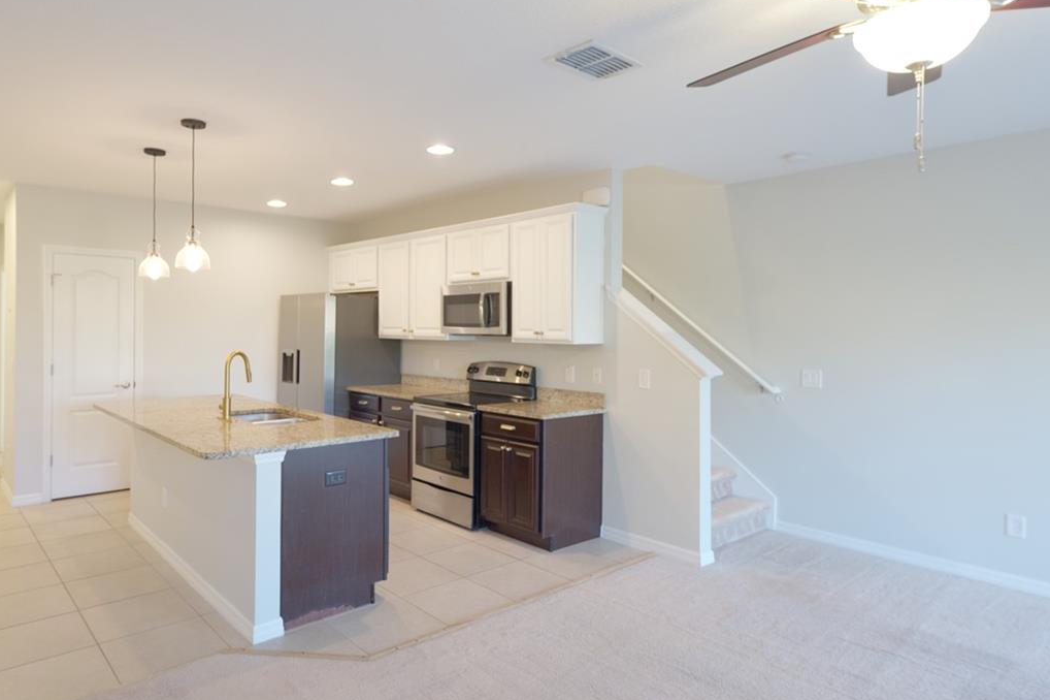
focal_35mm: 22
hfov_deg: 78.2
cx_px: 458
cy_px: 321
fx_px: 641
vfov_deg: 57.1
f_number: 2.8
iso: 250
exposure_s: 1/40
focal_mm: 14
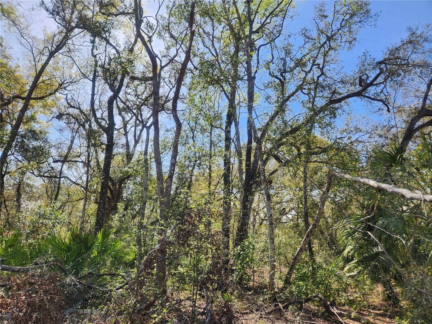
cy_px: 162
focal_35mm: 23
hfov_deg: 73.9
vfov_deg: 58.9
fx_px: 287
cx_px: 216
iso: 20
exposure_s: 1/939
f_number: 1.8
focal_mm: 5.4
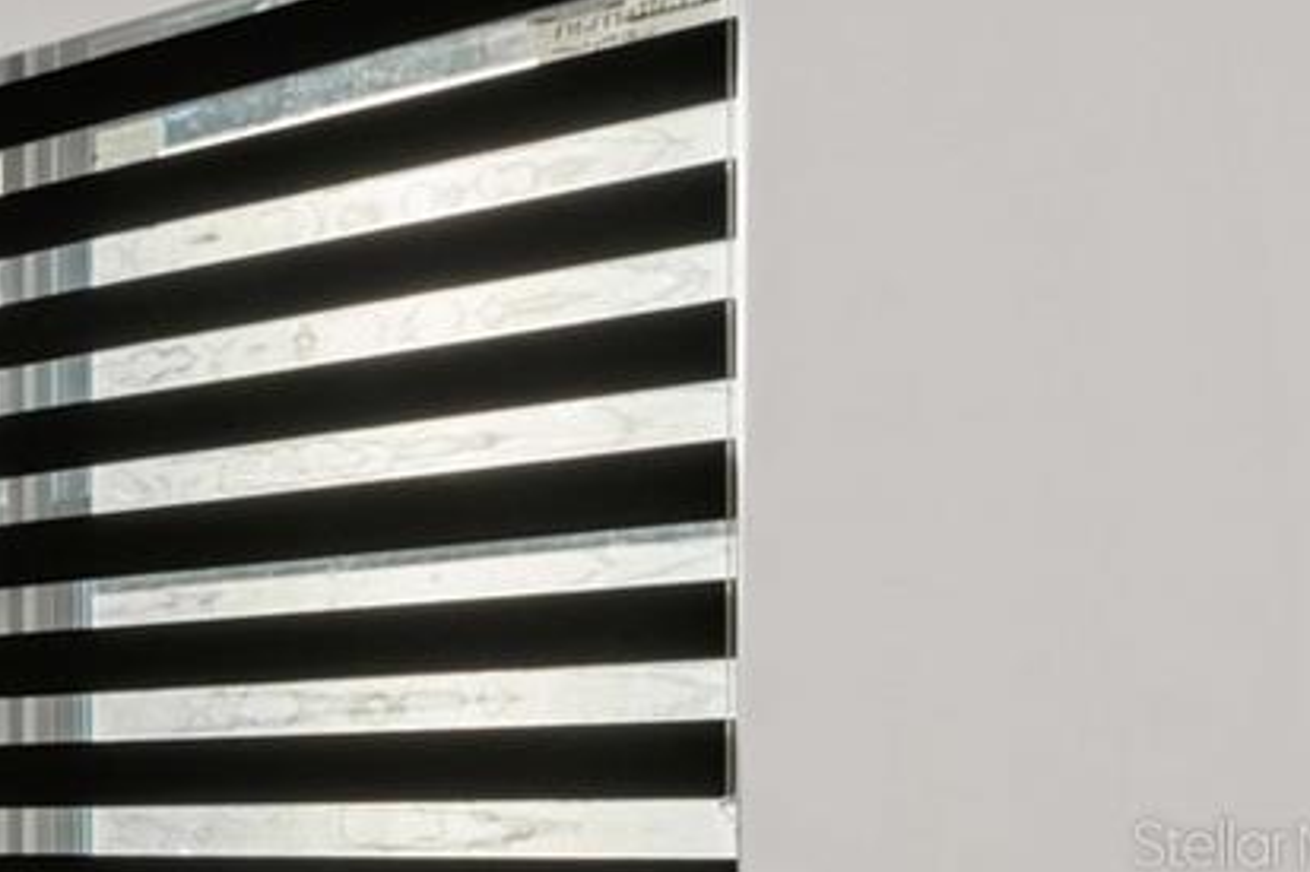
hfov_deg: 20.7
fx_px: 2255
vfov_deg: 21.2
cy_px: 843
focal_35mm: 62
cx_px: -1123
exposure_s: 1/25
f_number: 9
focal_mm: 16
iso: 250
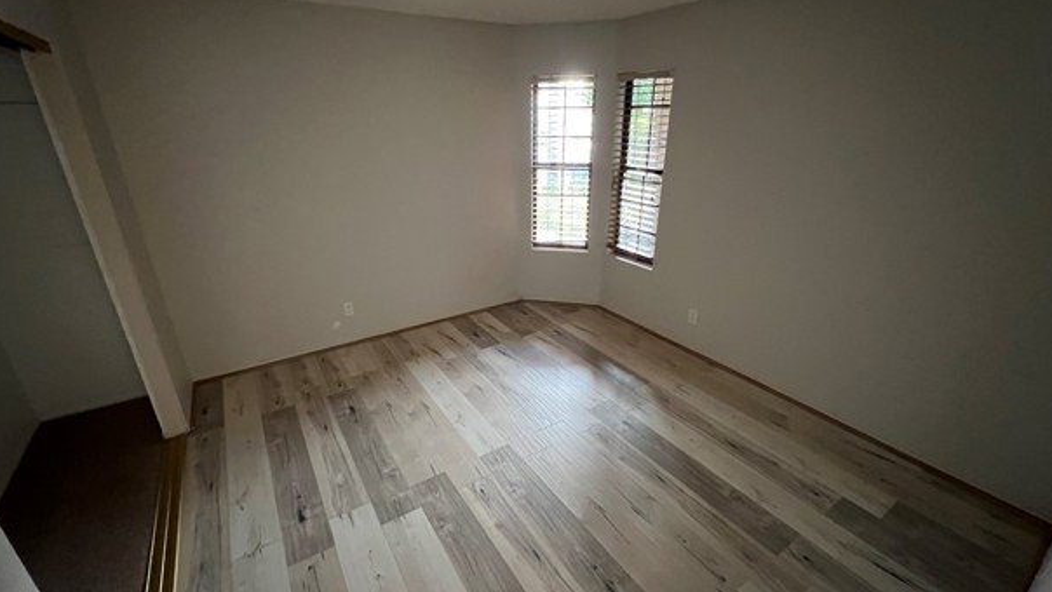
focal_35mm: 15
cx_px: 521
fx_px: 418
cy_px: 286
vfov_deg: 70.5
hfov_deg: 103.0
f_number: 1.8
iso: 800
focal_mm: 1.57
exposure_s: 1/40
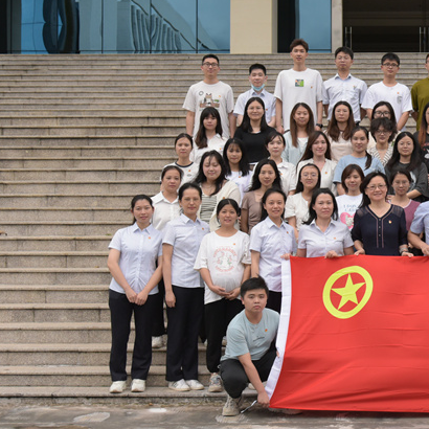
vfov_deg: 23.7
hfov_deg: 22.9
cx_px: 411
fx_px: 1024
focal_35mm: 73
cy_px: 190
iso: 1600
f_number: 5
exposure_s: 1/1250
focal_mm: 44
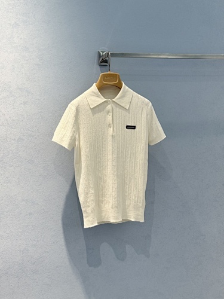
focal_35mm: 48
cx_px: 112
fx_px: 414
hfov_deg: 30.3
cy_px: 150
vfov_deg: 39.7
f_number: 1.78
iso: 50
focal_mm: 6.76
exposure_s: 1/100
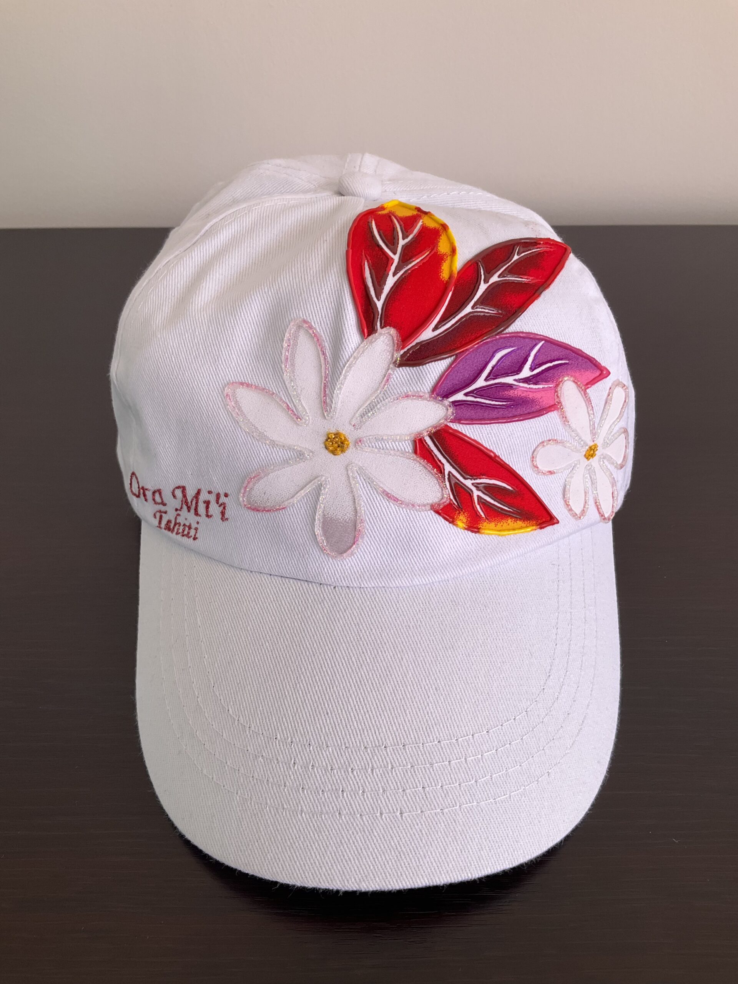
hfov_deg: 48.2
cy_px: 492
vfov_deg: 61.7
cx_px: 369
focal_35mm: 29
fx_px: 824
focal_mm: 3
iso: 20
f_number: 1.8
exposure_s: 1/122
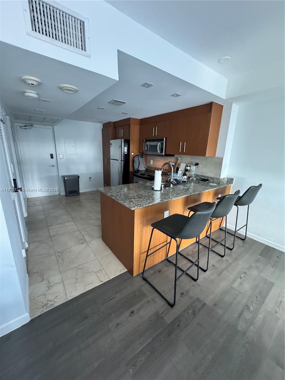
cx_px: 142
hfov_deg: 85.7
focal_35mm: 14
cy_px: 190
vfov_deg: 102.1
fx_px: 154
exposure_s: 1/51
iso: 1250
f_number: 2.2
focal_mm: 2.22
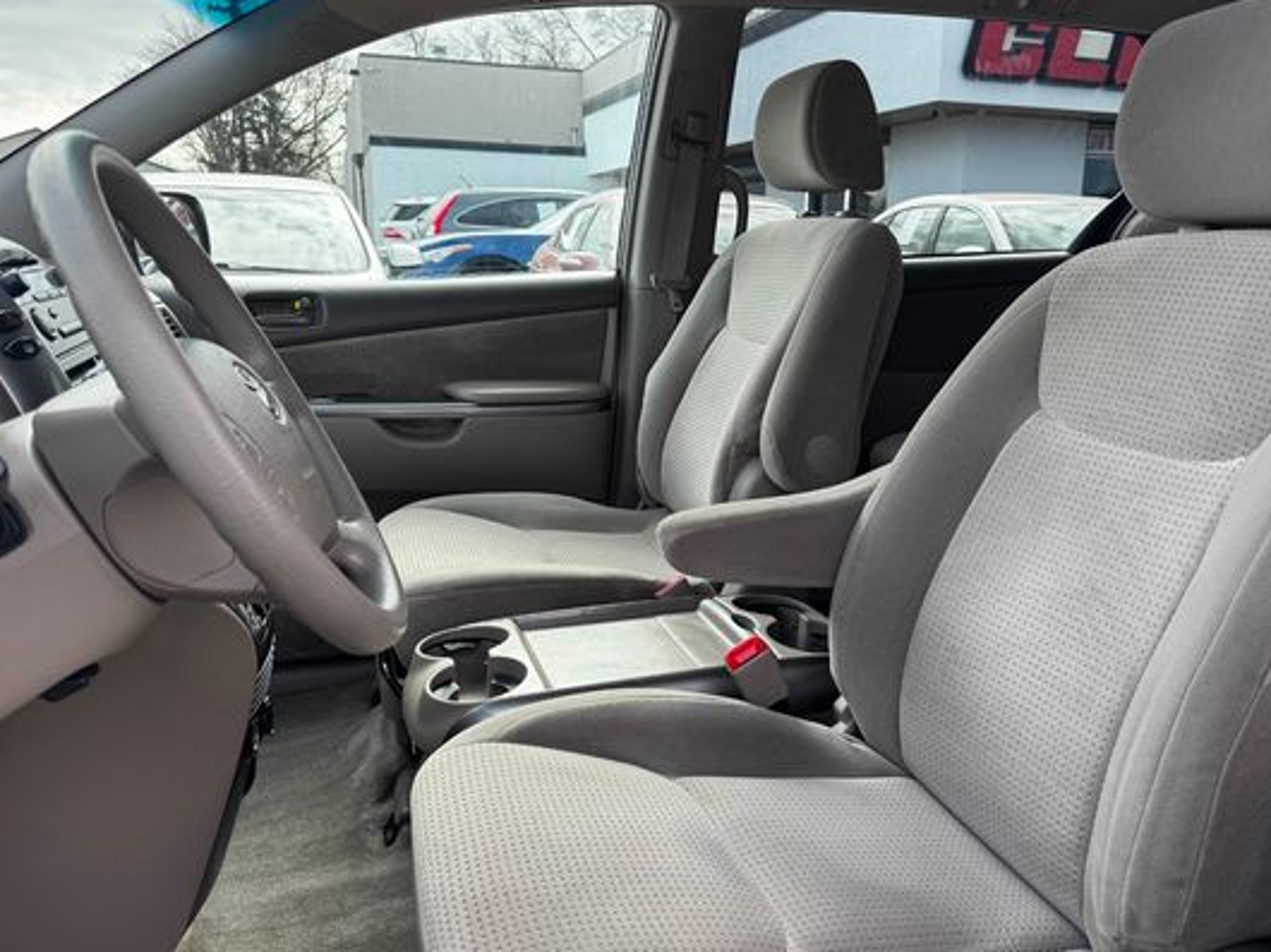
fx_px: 1064
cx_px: 712
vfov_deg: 48.2
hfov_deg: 61.5
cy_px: 453
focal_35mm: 29
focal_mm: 6.76
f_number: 1.78
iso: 80
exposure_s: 1/639
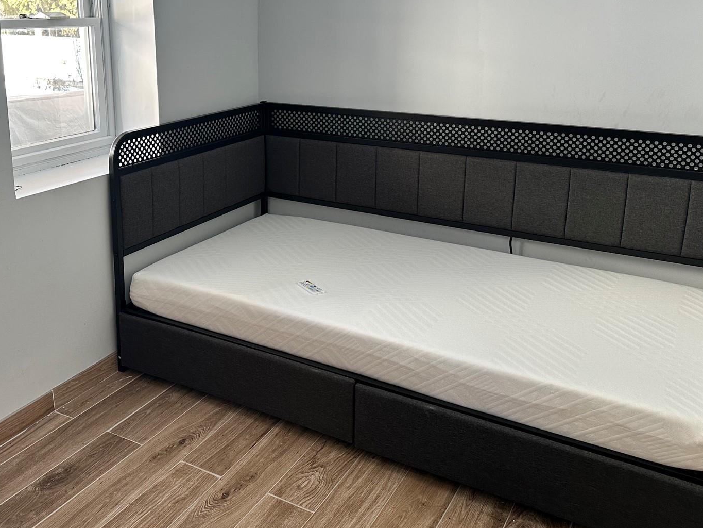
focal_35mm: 36
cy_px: 159
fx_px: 731
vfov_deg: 39.0
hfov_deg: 50.8
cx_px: 265
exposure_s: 1/120
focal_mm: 6.86
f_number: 1.78
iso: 125
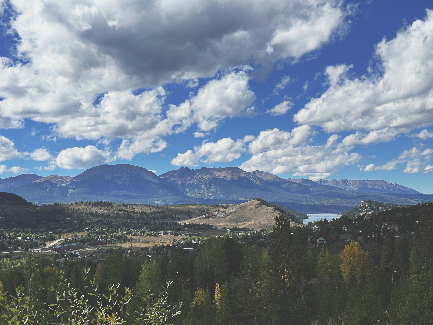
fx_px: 600
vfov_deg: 30.3
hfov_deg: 39.7
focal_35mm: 48
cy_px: 162
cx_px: 216
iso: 64
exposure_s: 1/6211
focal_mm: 6.86
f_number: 1.78
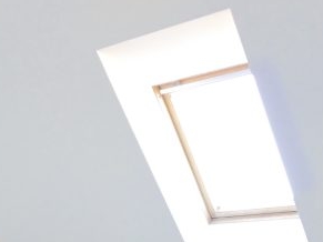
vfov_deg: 20.5
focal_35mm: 66
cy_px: 306
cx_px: -51
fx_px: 616
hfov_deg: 26.5
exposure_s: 1/33
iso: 125
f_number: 1.75
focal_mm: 4.28
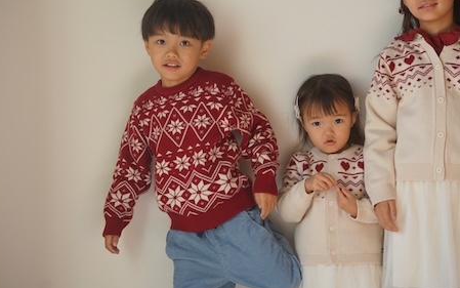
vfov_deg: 16.3
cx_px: 297
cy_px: 153
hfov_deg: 25.7
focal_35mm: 80
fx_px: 1003
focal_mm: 55
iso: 125
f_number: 4
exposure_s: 1/160
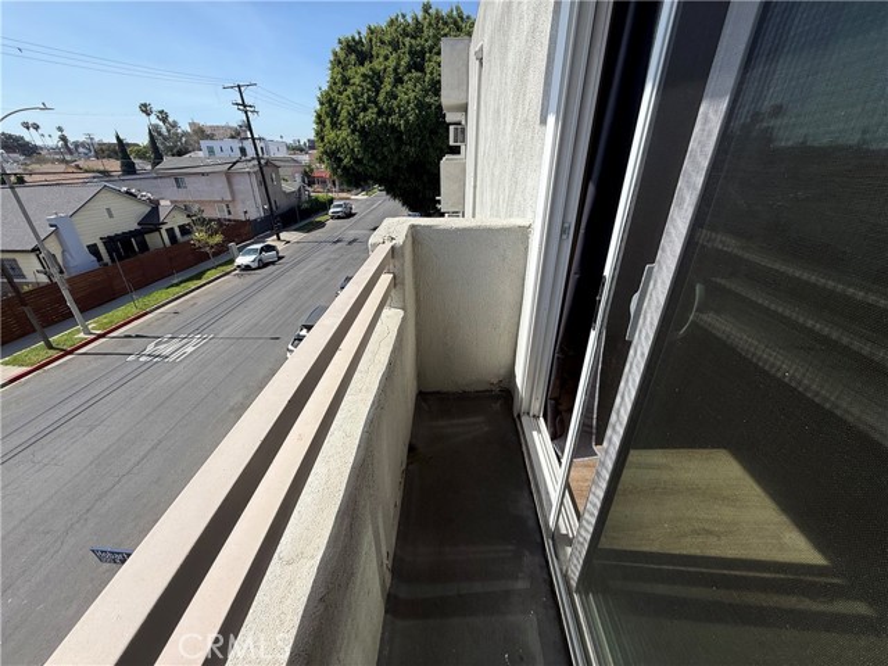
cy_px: 333
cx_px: 444
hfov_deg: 102.1
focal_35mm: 14
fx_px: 359
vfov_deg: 85.7
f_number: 2.2
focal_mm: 2.22
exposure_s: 1/2237
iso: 50
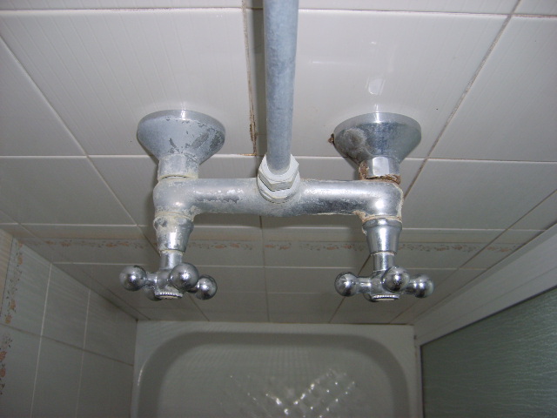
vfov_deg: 40.7
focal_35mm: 35
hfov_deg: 52.6
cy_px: 209
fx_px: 563
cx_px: 278
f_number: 2.8
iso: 100
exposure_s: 1/45
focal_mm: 5.8
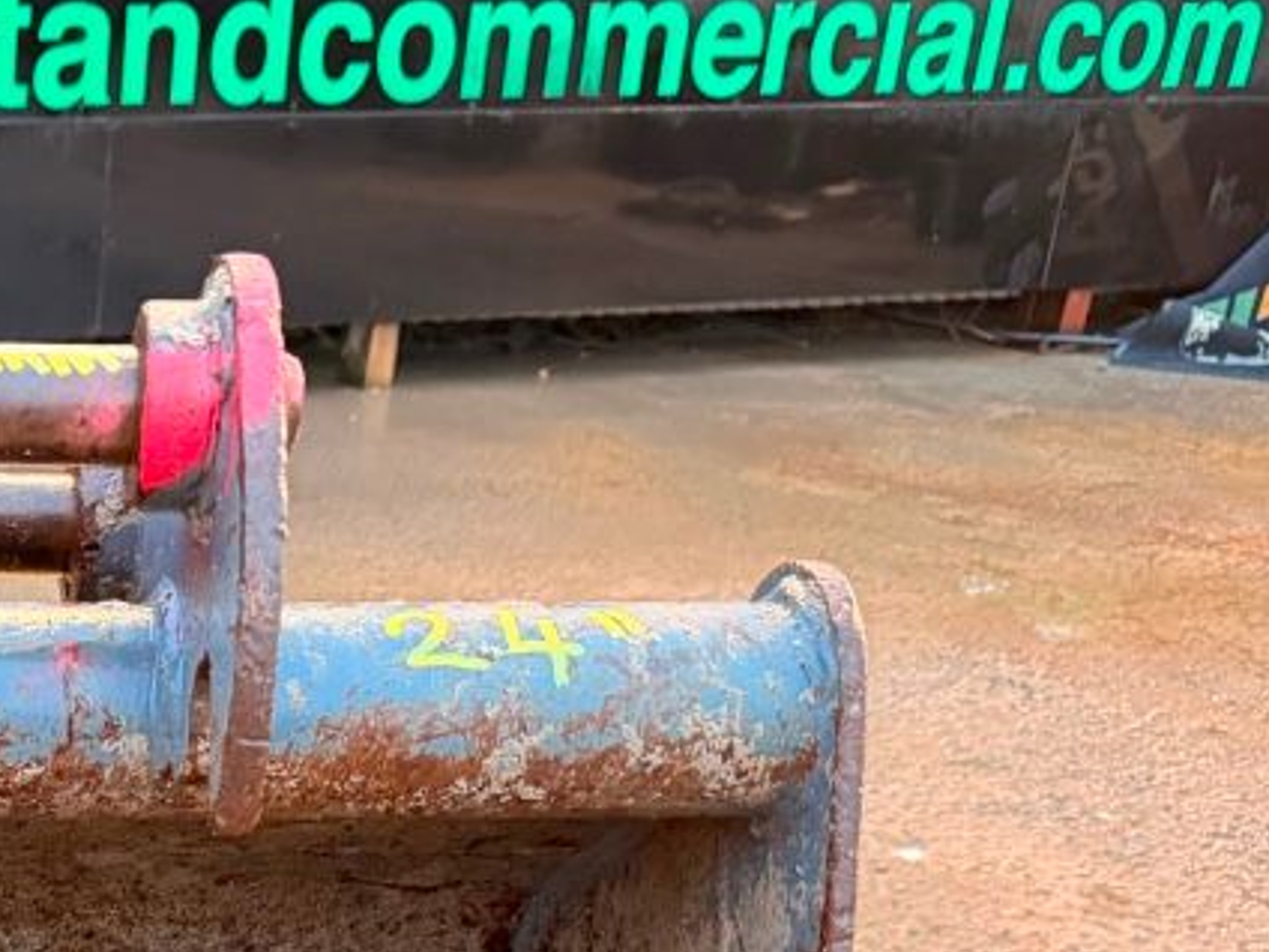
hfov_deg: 26.0
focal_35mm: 68
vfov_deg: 19.9
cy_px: 1221
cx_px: -186
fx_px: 2493
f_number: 1.78
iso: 800
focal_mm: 6.76
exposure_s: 1/25
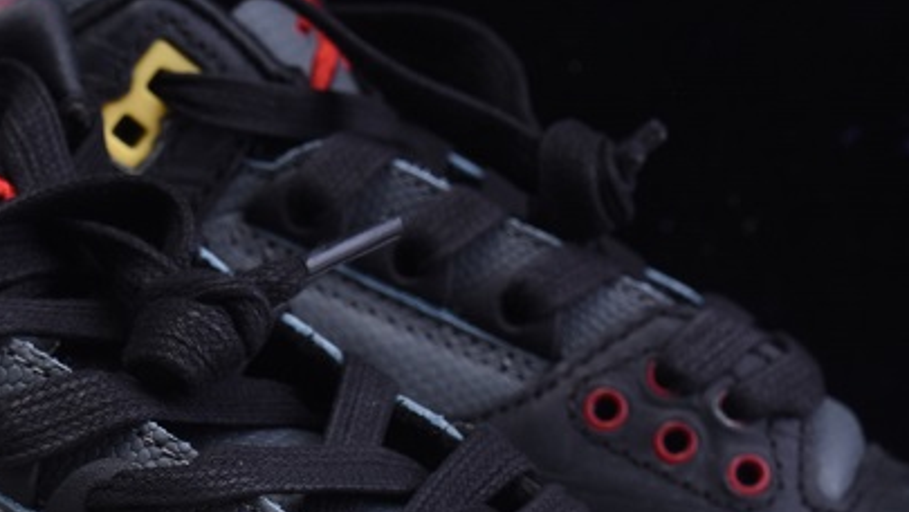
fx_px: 3592
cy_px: 706
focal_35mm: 149
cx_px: 76
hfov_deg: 14.3
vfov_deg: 8.0
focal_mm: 48
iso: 100
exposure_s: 1/125
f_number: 11
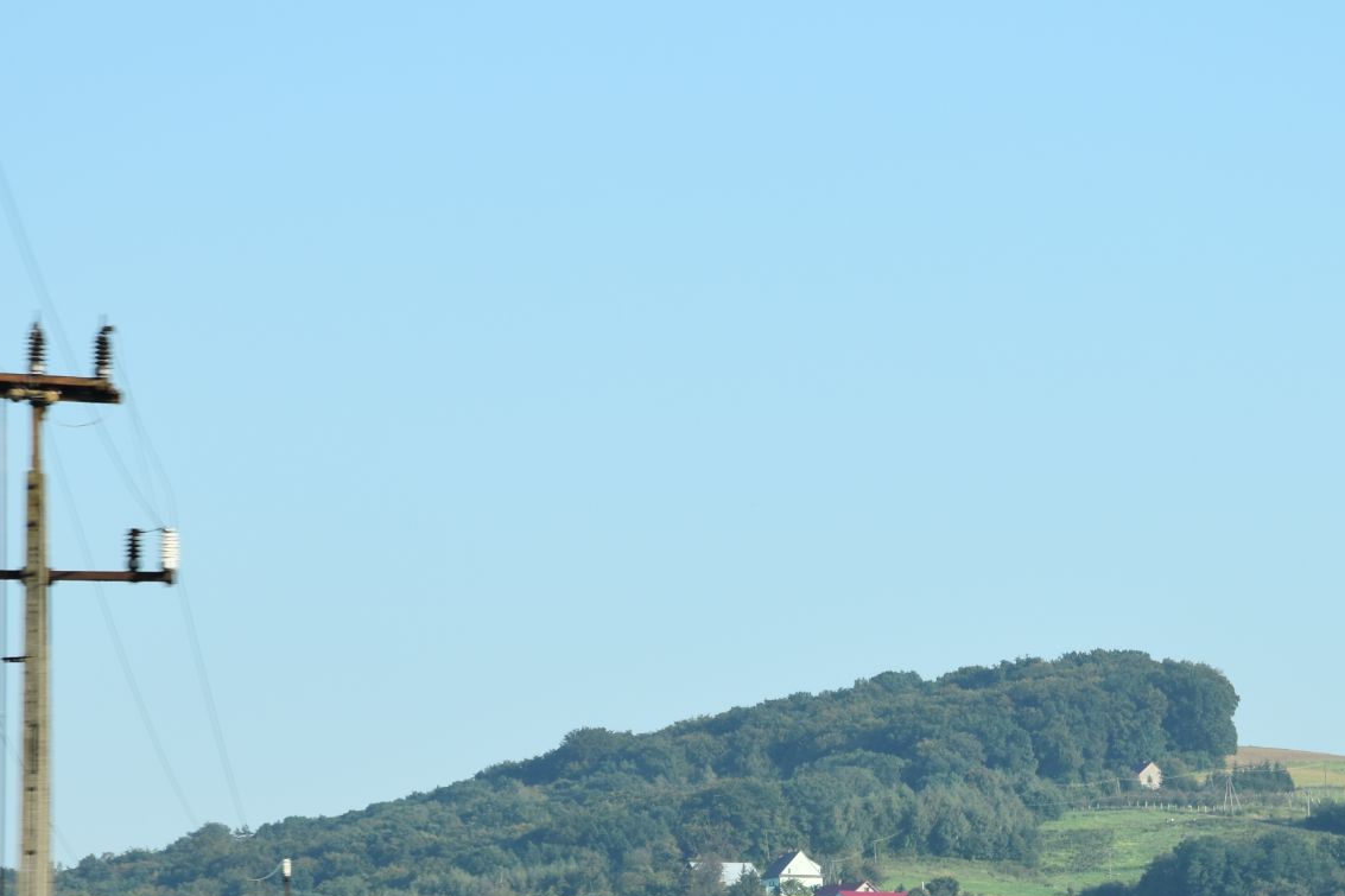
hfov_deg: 8.4
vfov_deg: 5.6
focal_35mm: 244
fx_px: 9114
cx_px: 950
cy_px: 809
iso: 200
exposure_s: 1/250
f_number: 8
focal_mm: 90
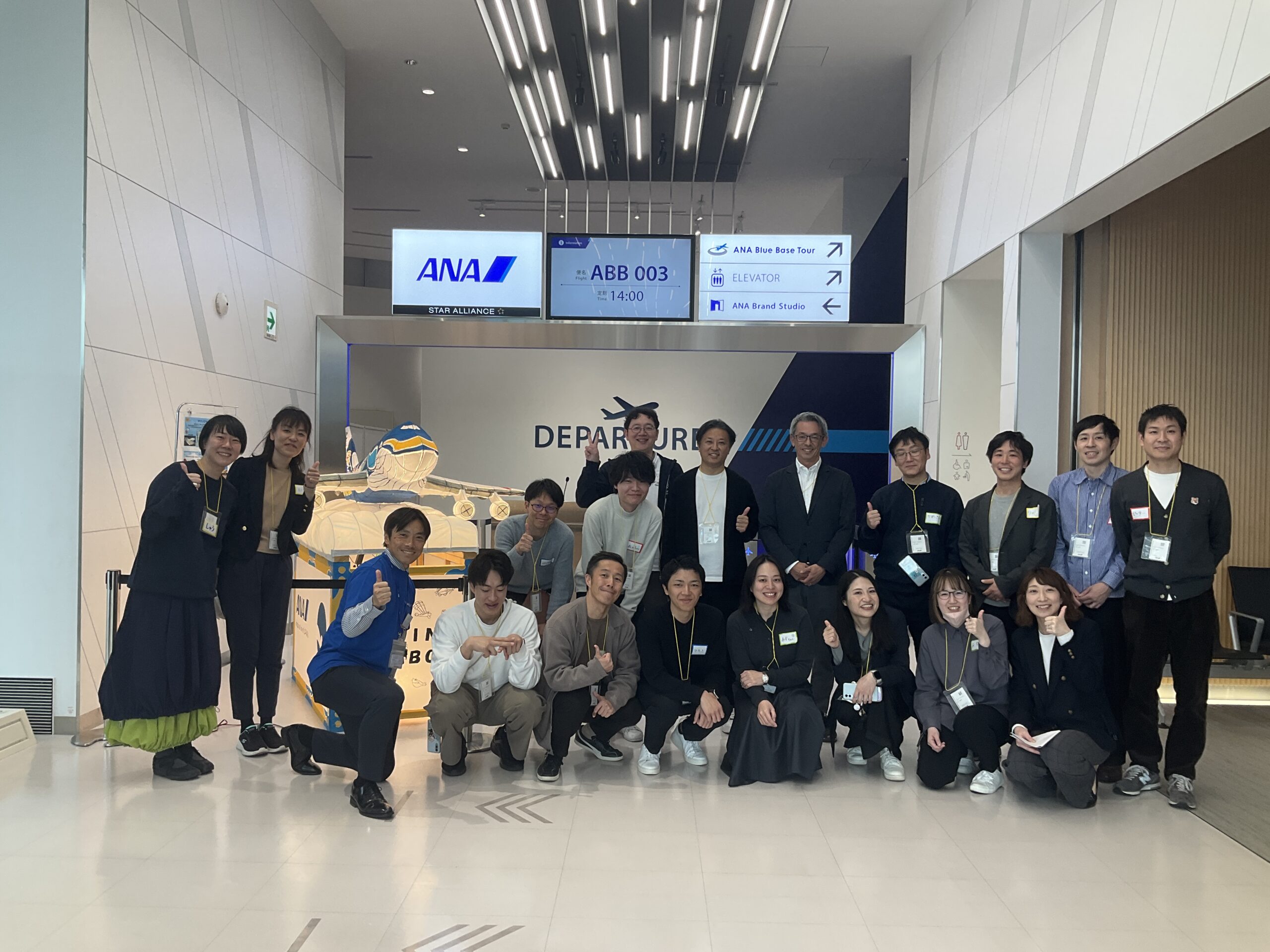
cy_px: 476
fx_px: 1064
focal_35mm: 29
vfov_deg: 48.2
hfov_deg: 61.7
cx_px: 635
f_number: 1.8
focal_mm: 3
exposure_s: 1/100
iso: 32
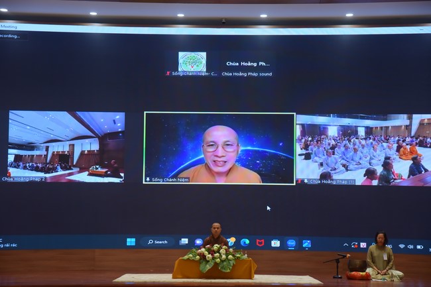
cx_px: 216
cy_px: 144
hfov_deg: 24.8
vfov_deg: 16.6
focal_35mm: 82
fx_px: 981
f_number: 8
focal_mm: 82
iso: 1250
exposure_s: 1/100
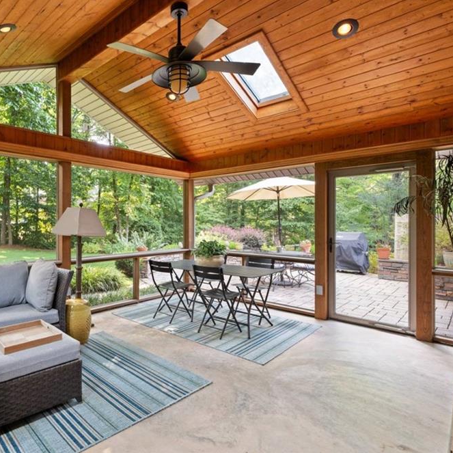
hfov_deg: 69.4
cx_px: 139
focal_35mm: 21
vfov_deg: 72.1
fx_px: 311
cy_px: 221
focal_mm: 16
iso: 320
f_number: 8
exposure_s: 1/10
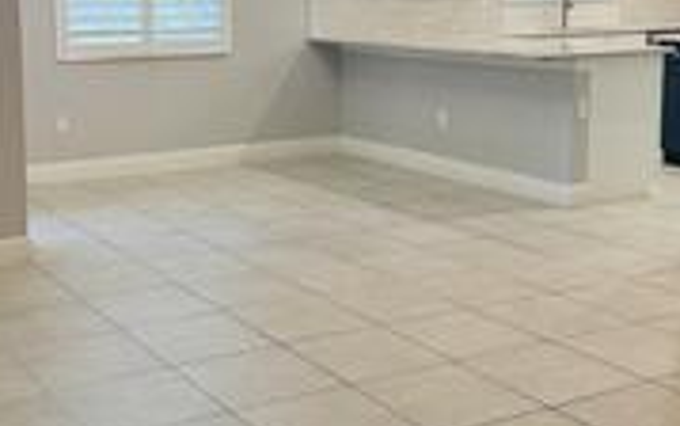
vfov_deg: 22.6
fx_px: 1057
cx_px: 239
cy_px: 110
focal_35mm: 57
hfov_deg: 35.4
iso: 250
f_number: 1.78
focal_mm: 6.76
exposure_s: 1/120
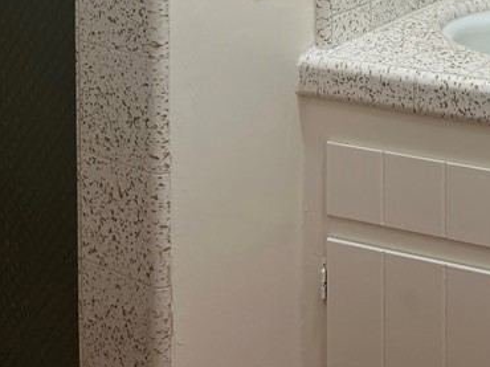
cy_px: -203
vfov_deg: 18.0
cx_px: 359
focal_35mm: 72
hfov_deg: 26.7
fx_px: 1019
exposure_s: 1/168
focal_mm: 5.7
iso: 40
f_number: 1.5
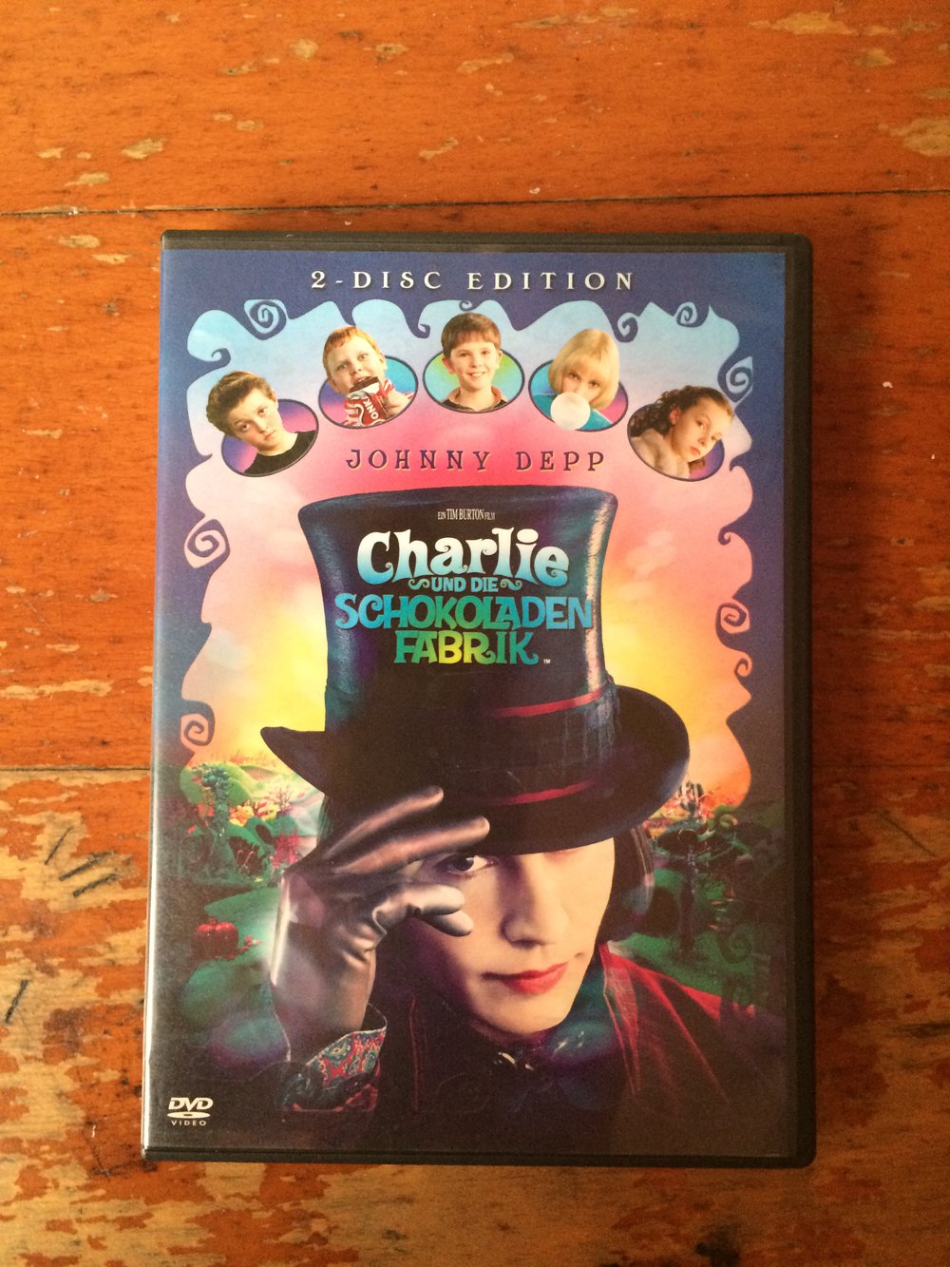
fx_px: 1061
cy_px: 634
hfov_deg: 48.2
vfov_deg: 61.7
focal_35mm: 29
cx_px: 475
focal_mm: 4.15
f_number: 2.2
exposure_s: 1/24
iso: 250
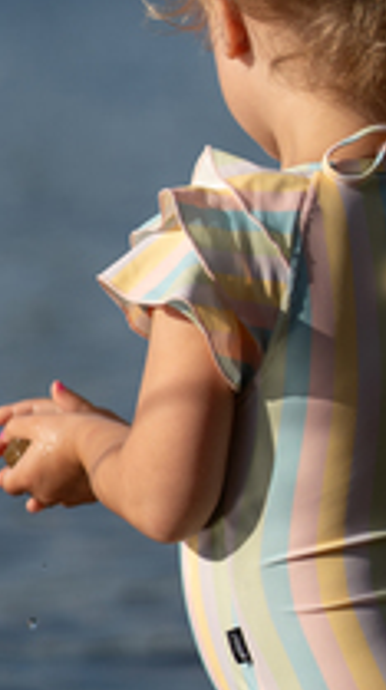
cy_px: 558
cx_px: 153
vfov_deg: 7.8
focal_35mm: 277
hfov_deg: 4.4
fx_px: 5059
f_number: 2.2
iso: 100
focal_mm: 85
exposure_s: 1/6400
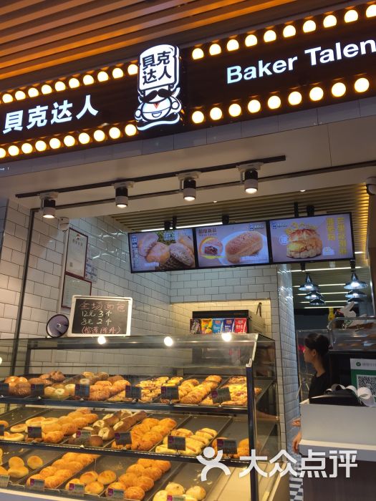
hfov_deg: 48.2
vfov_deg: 61.7
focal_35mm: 29
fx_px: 420
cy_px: 250
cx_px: 188
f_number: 2.2
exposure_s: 1/100
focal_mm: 4.15
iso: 50
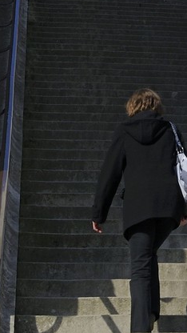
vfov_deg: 11.1
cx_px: 372
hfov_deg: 6.5
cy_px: -267
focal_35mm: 181
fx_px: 1596
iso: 200
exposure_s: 1/160
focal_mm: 45
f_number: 14
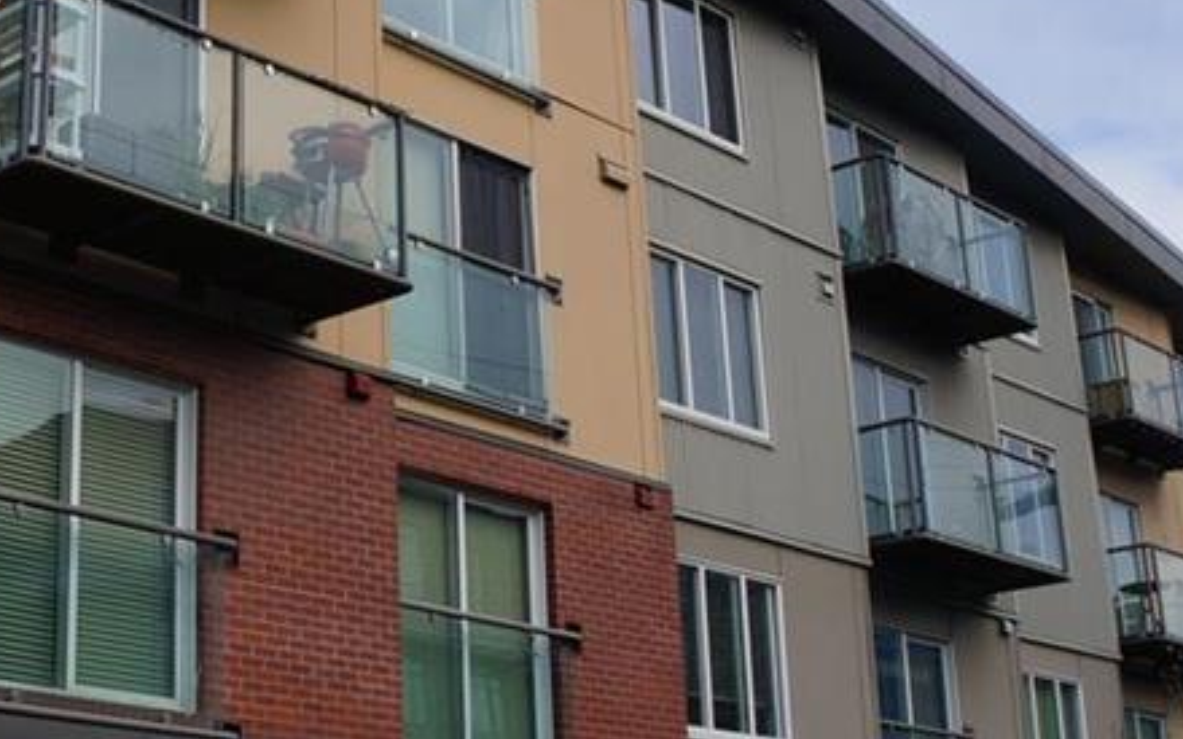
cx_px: 177
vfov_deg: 20.2
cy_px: 193
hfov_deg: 30.9
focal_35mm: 64
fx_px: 2063
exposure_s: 1/80
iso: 100
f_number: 11
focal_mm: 18
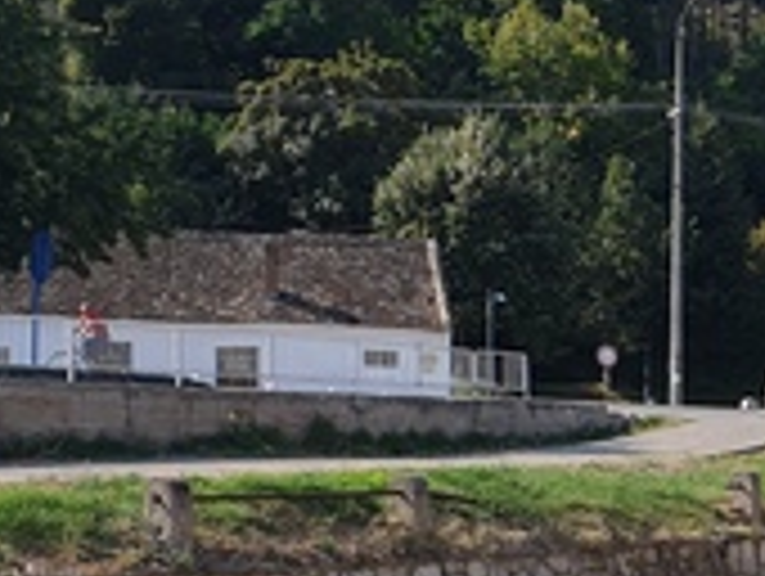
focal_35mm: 110
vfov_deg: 13.1
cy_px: 716
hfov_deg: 16.1
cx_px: 1192
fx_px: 2434
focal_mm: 4.3
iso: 50
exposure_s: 1/1075
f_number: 2.4
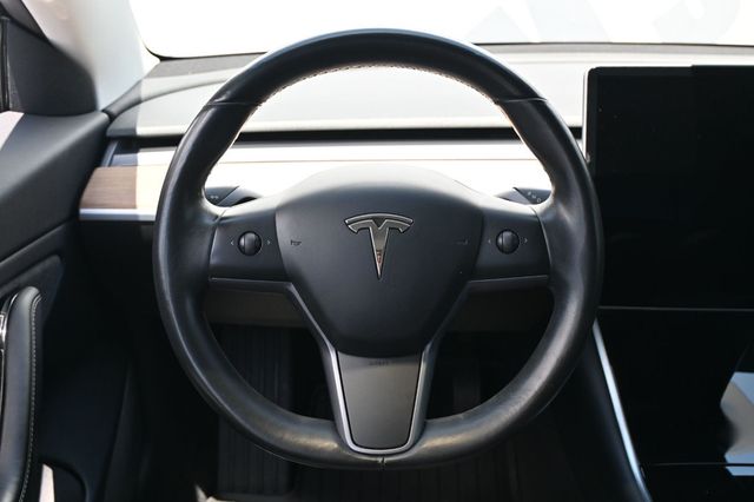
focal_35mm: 42
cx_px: 377
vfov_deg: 31.9
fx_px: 879
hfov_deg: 46.4
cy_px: 251
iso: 400
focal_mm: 28
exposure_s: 1/200
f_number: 4.5
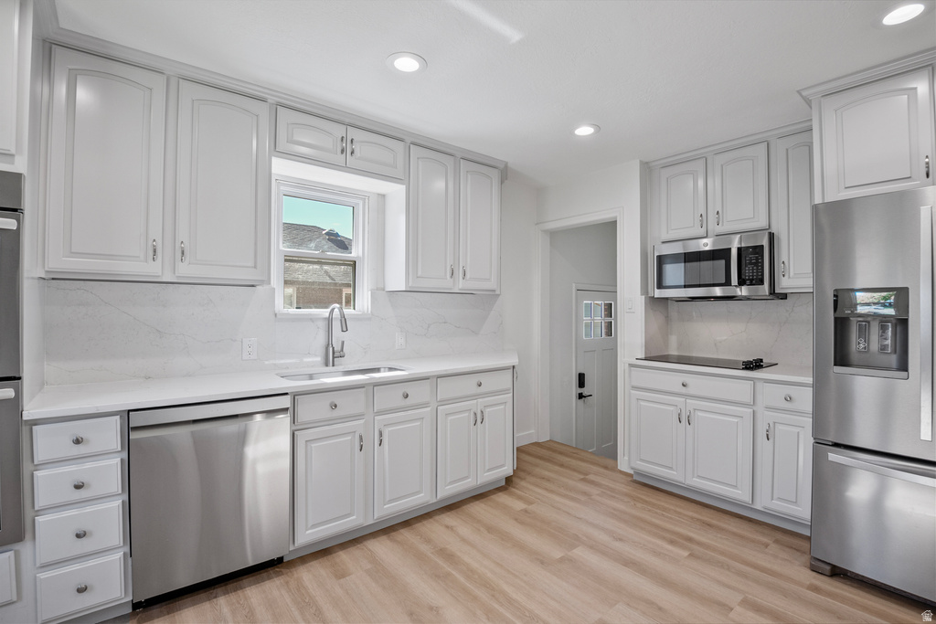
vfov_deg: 73.8
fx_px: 416
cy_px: 312
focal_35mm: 16
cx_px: 468
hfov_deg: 96.7
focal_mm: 16
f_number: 8
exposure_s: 1/30
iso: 800
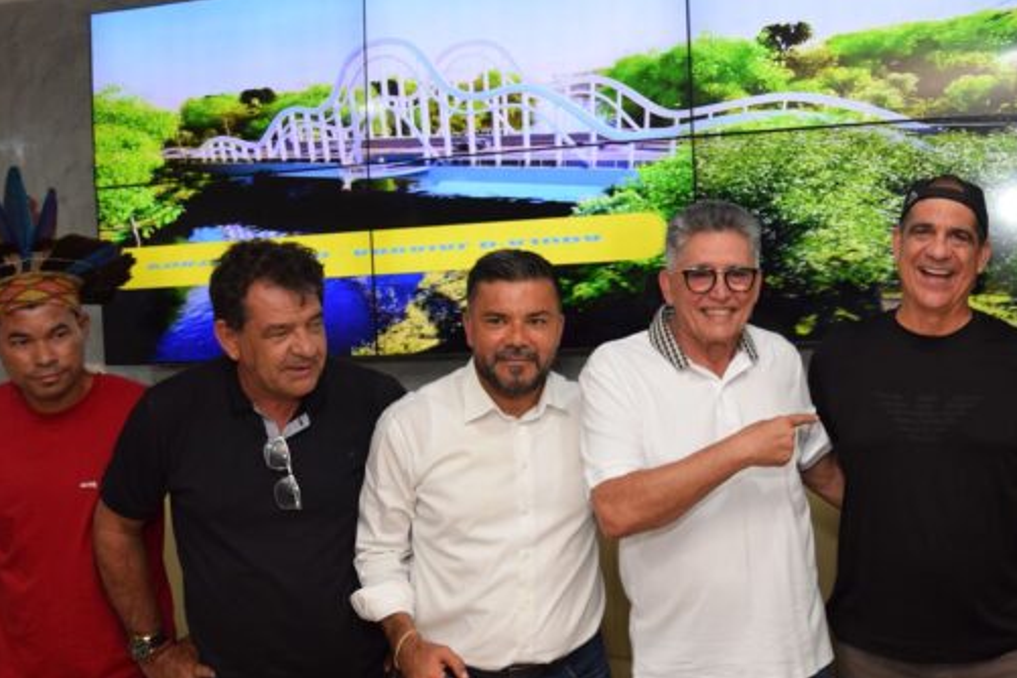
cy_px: 306
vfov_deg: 33.4
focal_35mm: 40
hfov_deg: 46.9
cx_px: 747
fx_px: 1130
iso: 800
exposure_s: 1/100
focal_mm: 18
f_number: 5
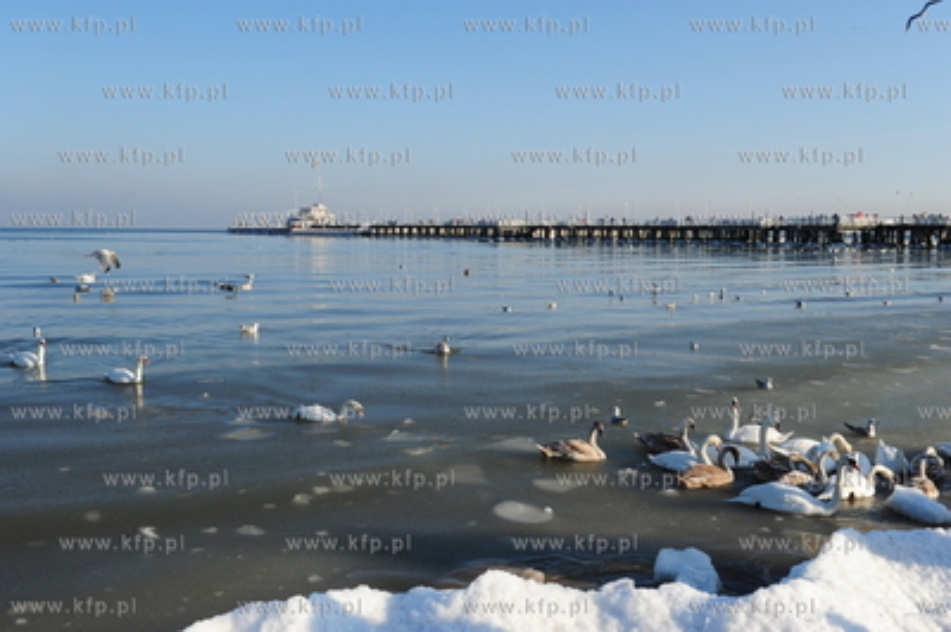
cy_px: 316
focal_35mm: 38
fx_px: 1003
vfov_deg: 35.0
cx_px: 476
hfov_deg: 50.7
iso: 320
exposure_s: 1/400
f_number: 10
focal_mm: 38
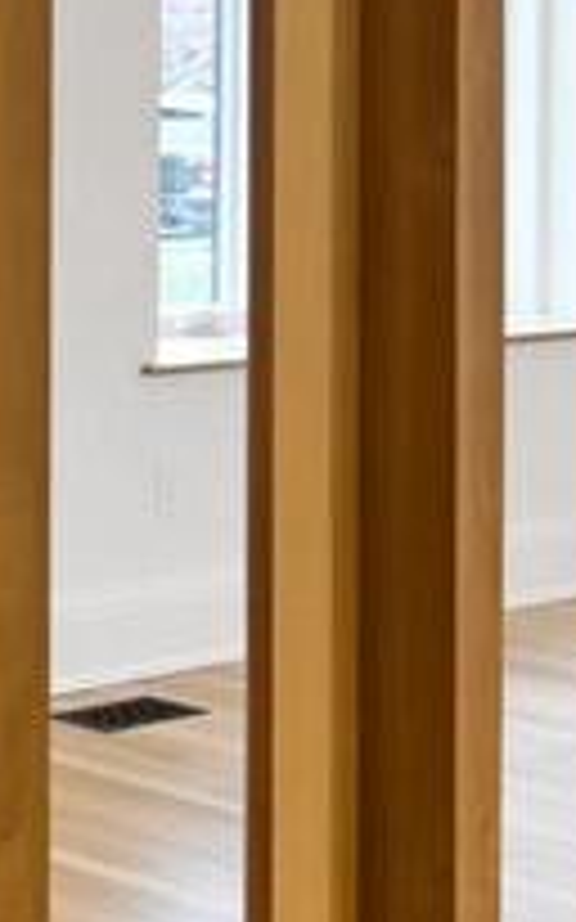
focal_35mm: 100
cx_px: -940
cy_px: 157
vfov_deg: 20.5
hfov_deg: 10.6
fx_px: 2513
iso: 200
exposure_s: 1/5
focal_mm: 14
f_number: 9
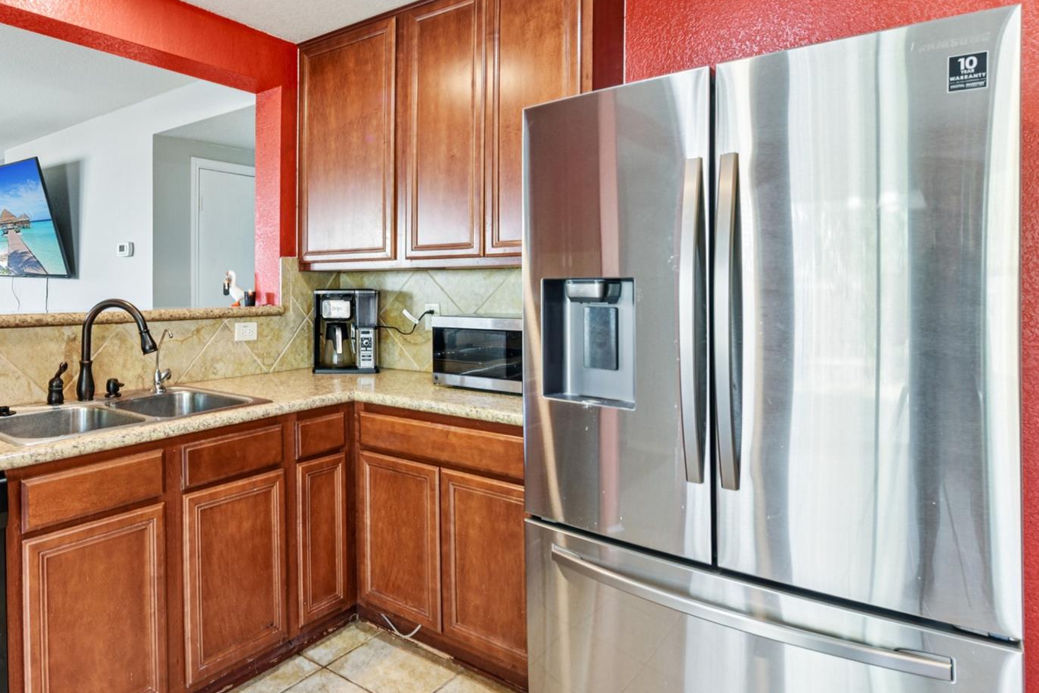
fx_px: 693
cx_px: 327
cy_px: 279
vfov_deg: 52.8
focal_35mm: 24
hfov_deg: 71.1
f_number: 8
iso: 400
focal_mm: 16
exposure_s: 1/6
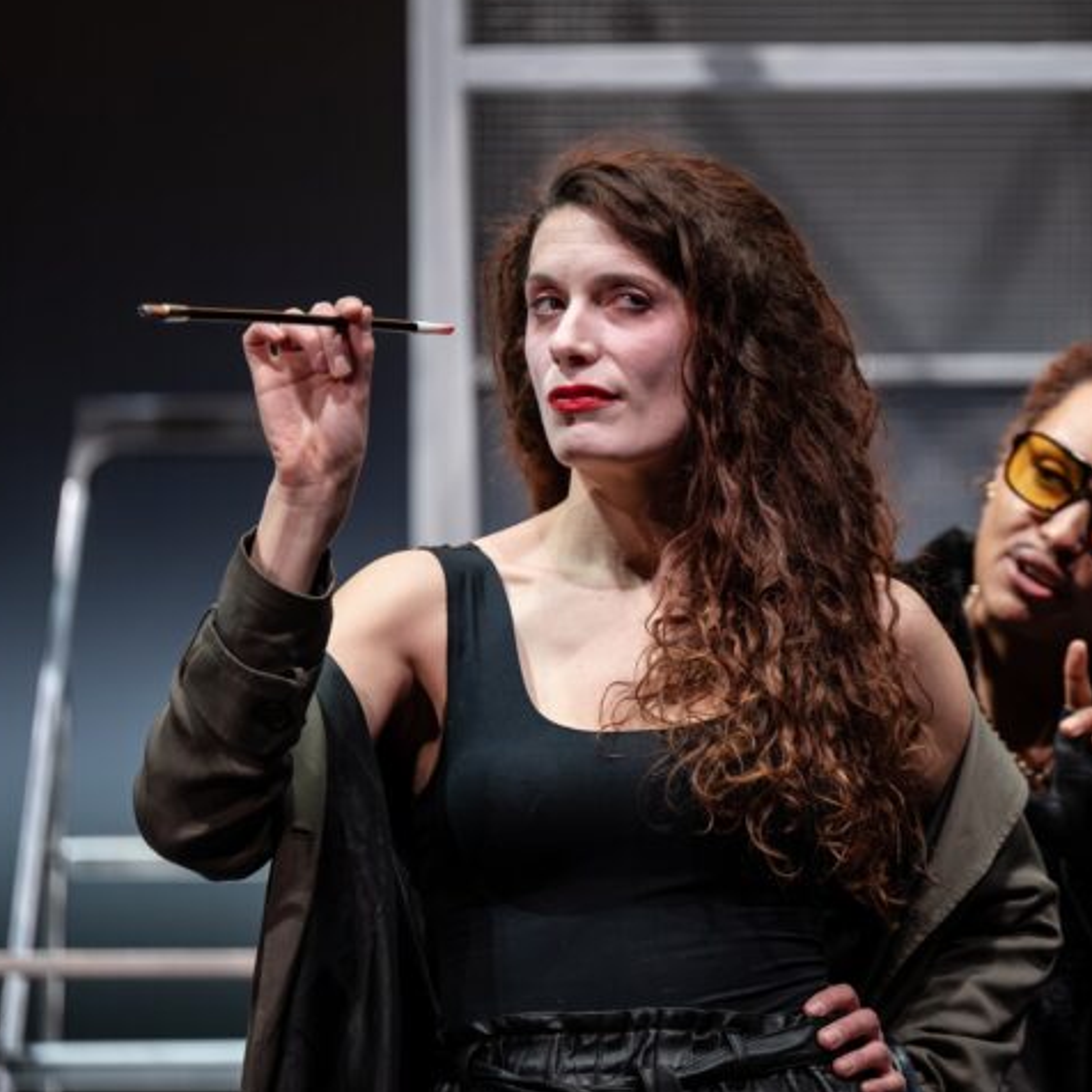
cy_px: 543
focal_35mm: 264
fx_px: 9422
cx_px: 851
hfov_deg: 6.6
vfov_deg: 6.6
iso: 1250
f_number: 2.8
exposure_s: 1/125
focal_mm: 185
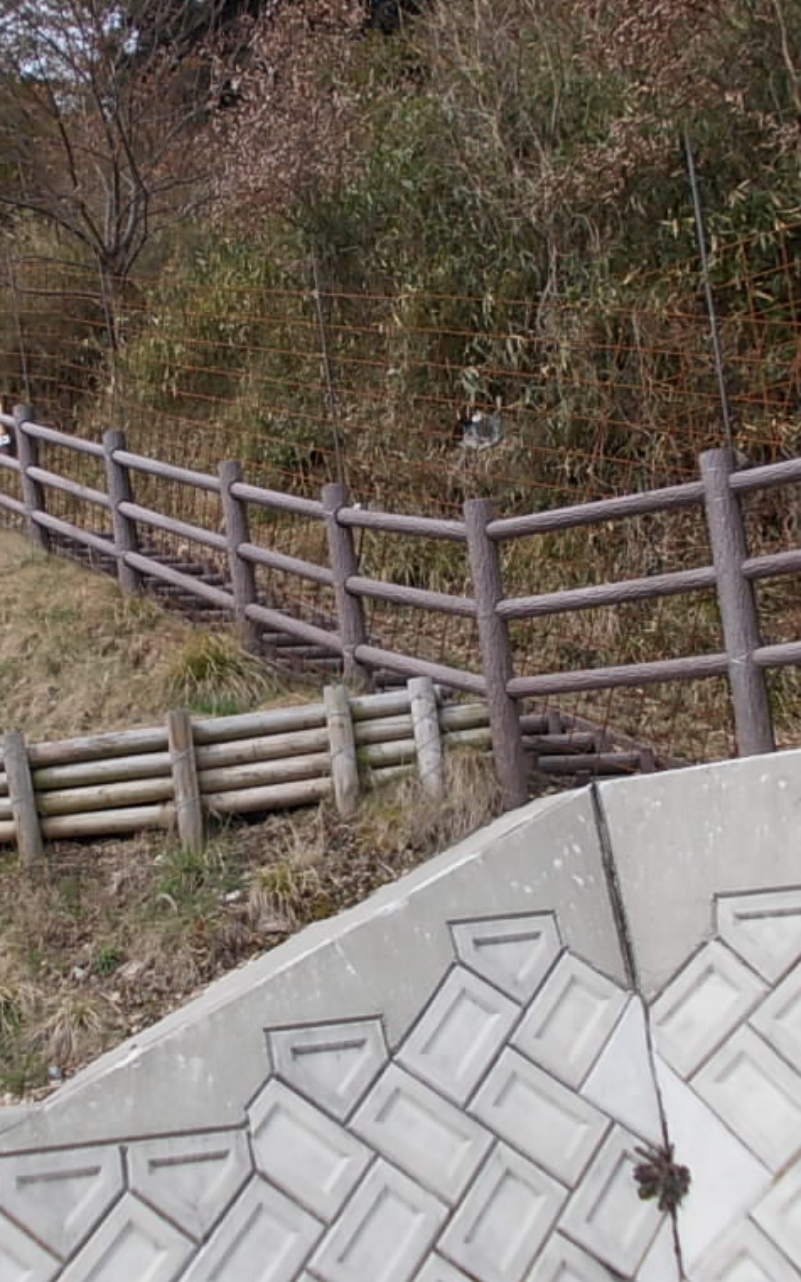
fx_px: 1397
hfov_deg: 31.8
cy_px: 636
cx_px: 290
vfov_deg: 49.3
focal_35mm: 40
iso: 80
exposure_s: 1/200
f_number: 5.4
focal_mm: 4
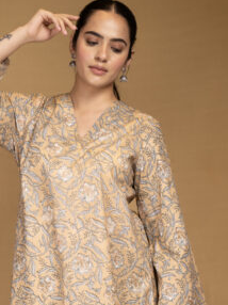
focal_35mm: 159
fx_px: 1398
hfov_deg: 9.3
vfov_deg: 12.3
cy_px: 288
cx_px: 86
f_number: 4.5
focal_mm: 70
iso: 200
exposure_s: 1/100
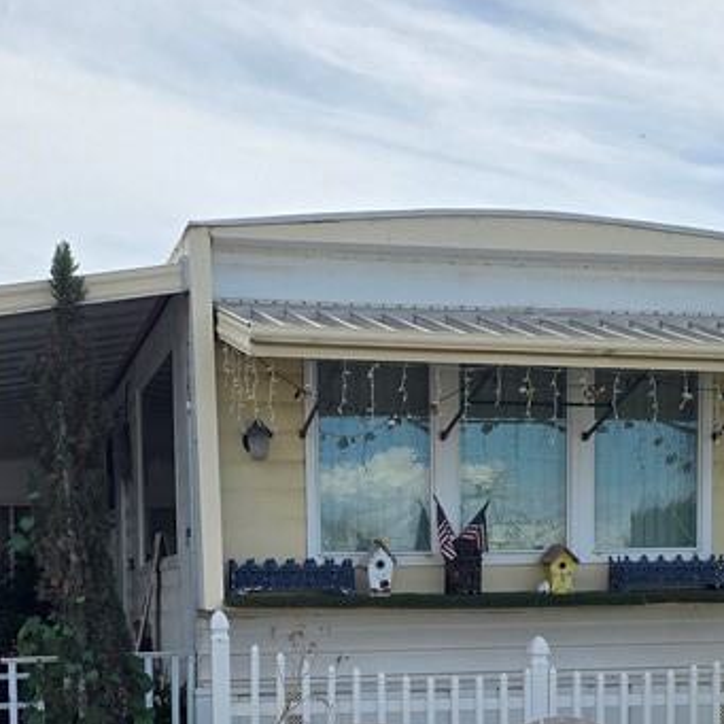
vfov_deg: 27.0
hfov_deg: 28.1
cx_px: 323
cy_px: 673
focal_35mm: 61
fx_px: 1443
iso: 12
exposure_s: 1/1157
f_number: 1.7
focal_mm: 6.3
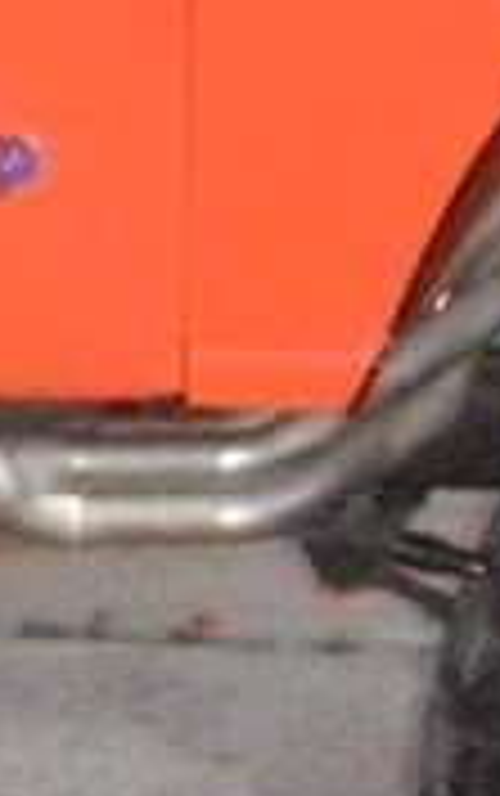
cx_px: -302
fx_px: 5068
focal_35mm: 233
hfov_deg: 5.6
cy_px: -9
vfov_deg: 8.9
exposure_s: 1/30
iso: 640
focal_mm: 6.7
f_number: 3.5
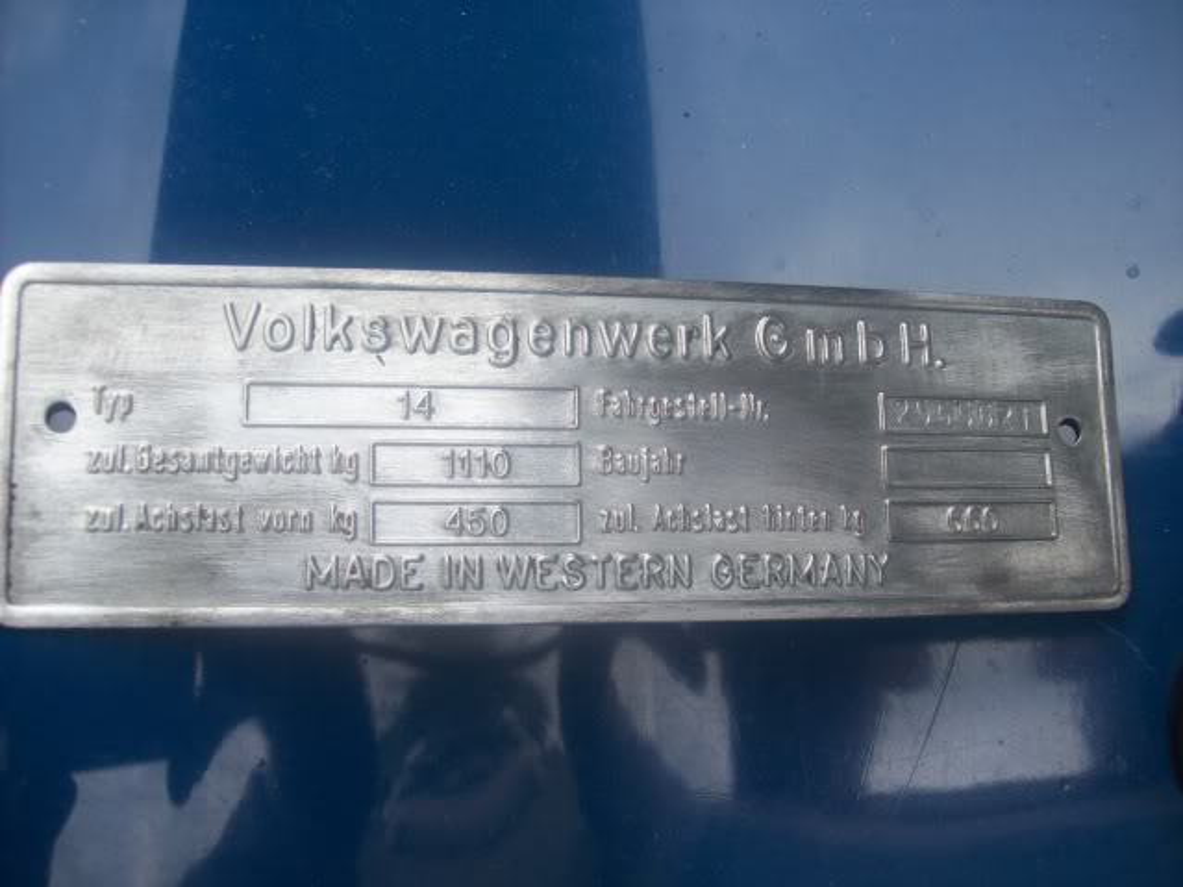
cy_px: 444
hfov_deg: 51.4
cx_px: 592
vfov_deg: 39.6
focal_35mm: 36
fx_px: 1230
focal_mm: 6
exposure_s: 1/375
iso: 80
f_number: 2.7
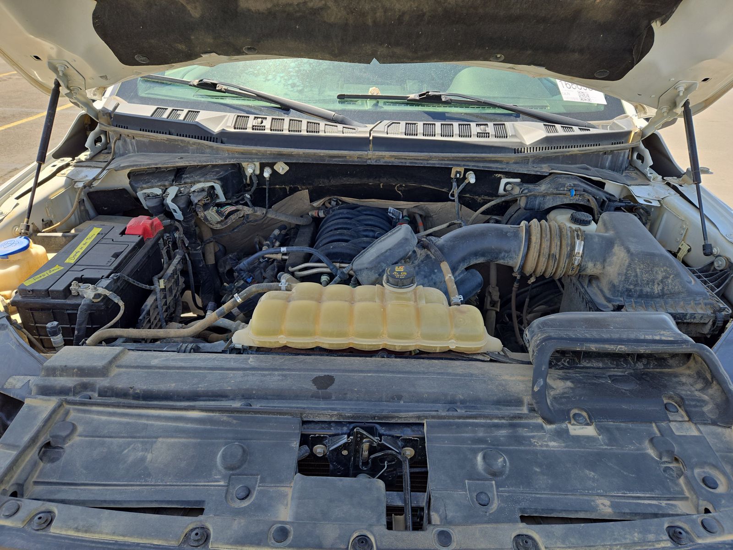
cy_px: 275
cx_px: 366
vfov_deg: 58.9
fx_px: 487
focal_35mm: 23
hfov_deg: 73.9
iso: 25
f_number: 1.8
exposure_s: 1/450
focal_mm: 5.4
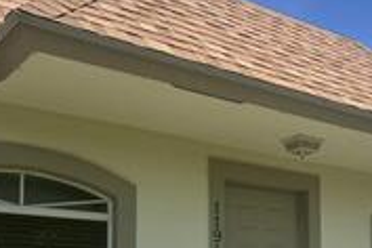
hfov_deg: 31.5
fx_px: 630
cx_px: 326
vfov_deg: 21.5
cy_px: 244
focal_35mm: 61
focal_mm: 5.7
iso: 50
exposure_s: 1/3356
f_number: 1.5
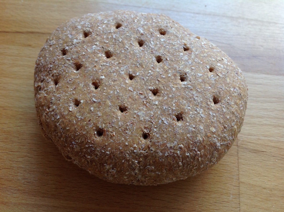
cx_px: 142
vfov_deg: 40.6
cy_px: 106
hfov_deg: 52.7
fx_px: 287
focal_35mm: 35
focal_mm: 4.28
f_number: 2.4
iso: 50
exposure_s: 1/20
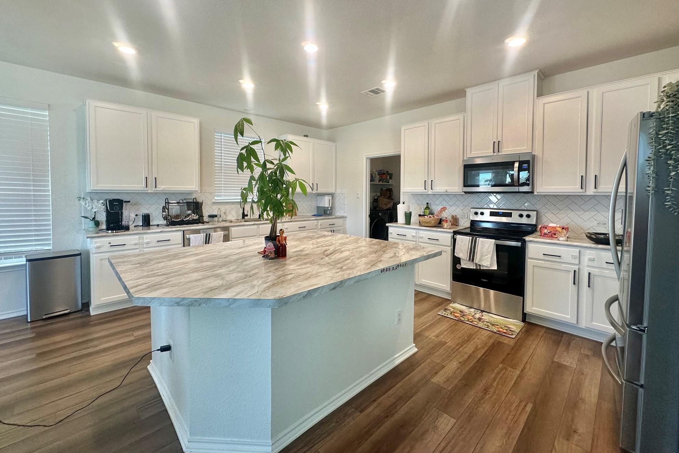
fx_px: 283
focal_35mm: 15
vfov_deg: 77.1
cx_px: 334
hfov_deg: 100.4
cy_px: 202
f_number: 2.2
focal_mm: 2.22
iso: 160
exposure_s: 1/120
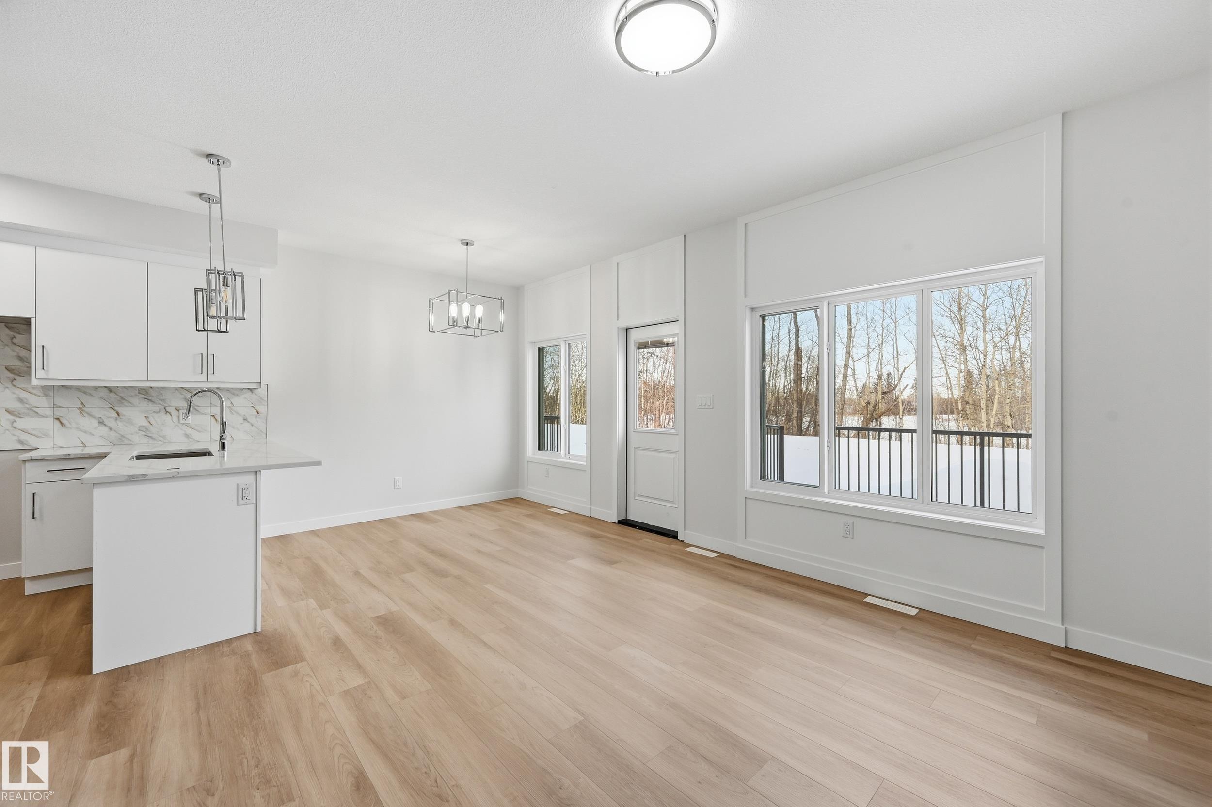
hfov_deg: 104.3
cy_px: 404
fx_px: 471
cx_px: 606
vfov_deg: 81.2
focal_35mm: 14
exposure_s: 1/640
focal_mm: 14
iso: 250
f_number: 8
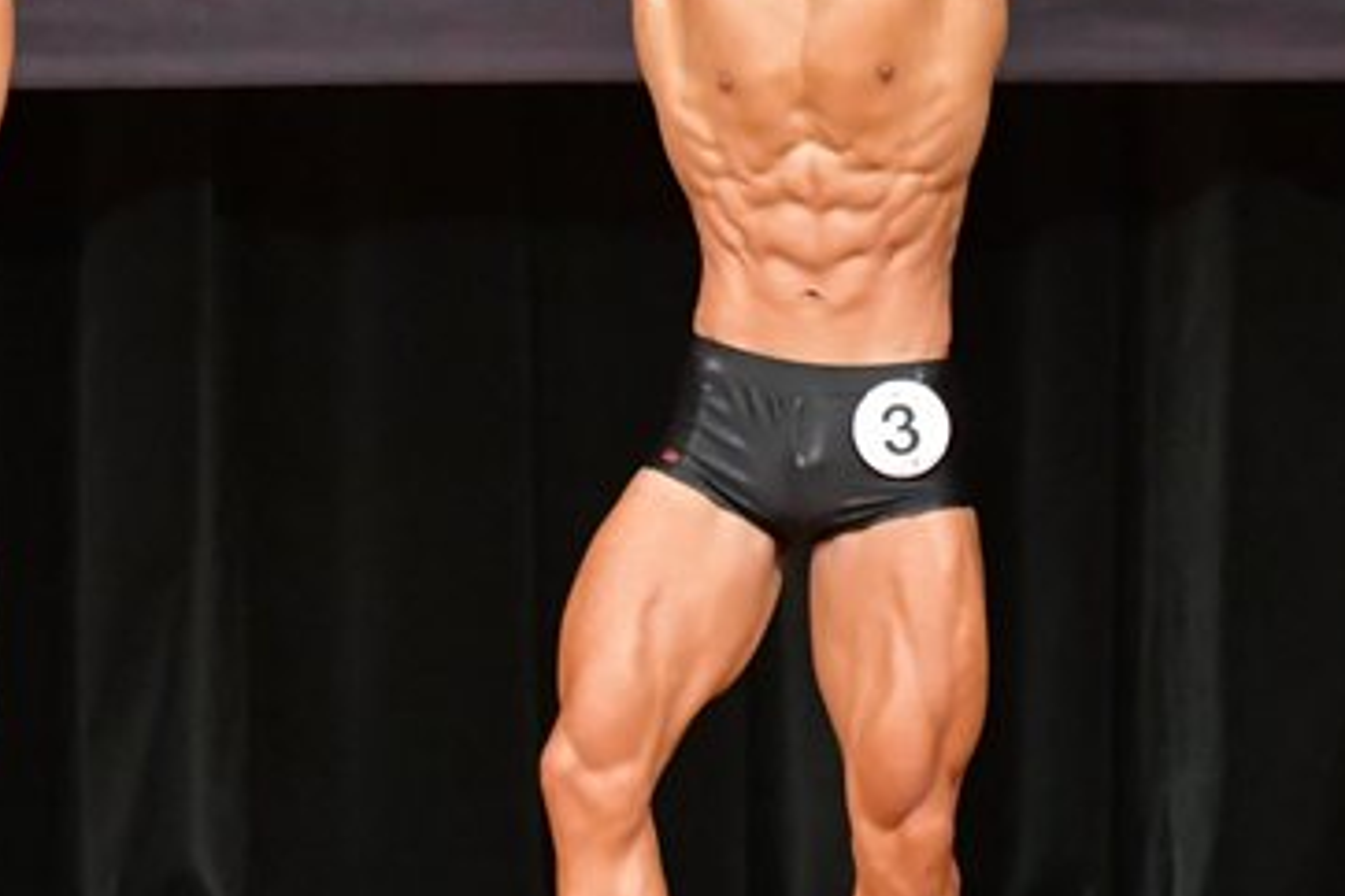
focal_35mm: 640
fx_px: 23909
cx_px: 698
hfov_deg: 3.2
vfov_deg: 2.1
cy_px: 489
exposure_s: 1/400
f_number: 5.6
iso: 8000
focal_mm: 200
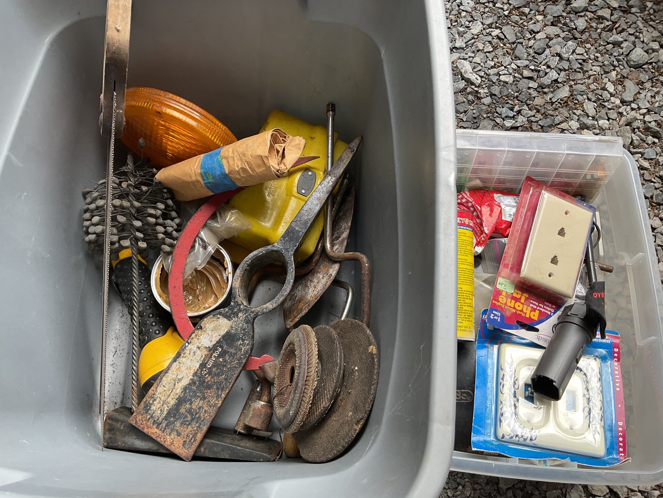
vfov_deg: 48.2
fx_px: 555
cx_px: 332
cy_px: 249
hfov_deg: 61.7
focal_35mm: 29
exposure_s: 1/120
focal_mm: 3
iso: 20
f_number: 1.8
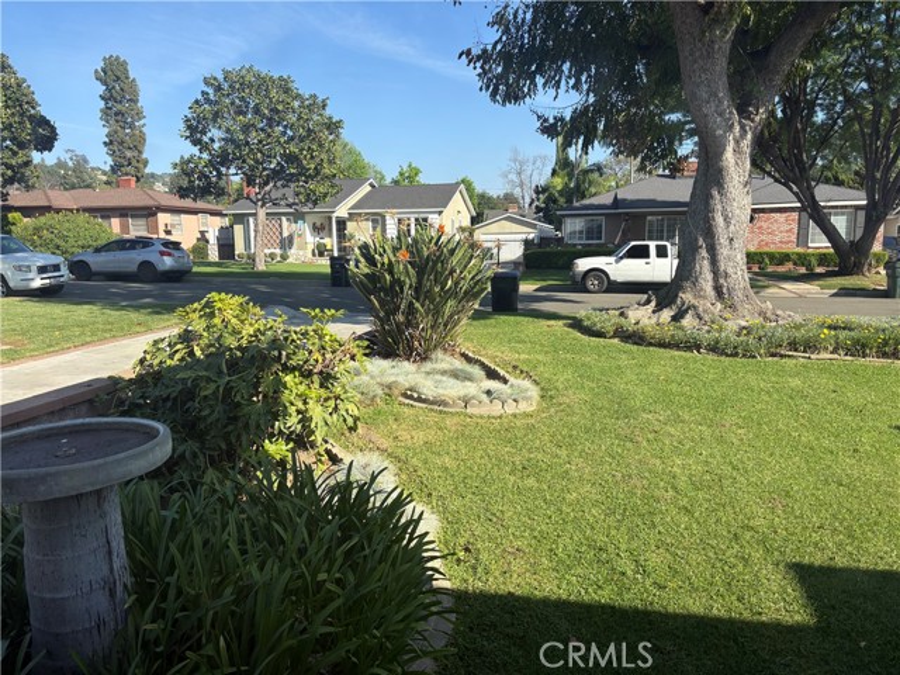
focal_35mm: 26
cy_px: 338
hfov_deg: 67.3
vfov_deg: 53.1
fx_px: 676
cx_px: 450
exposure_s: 1/933
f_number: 1.6
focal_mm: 5.96
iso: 50
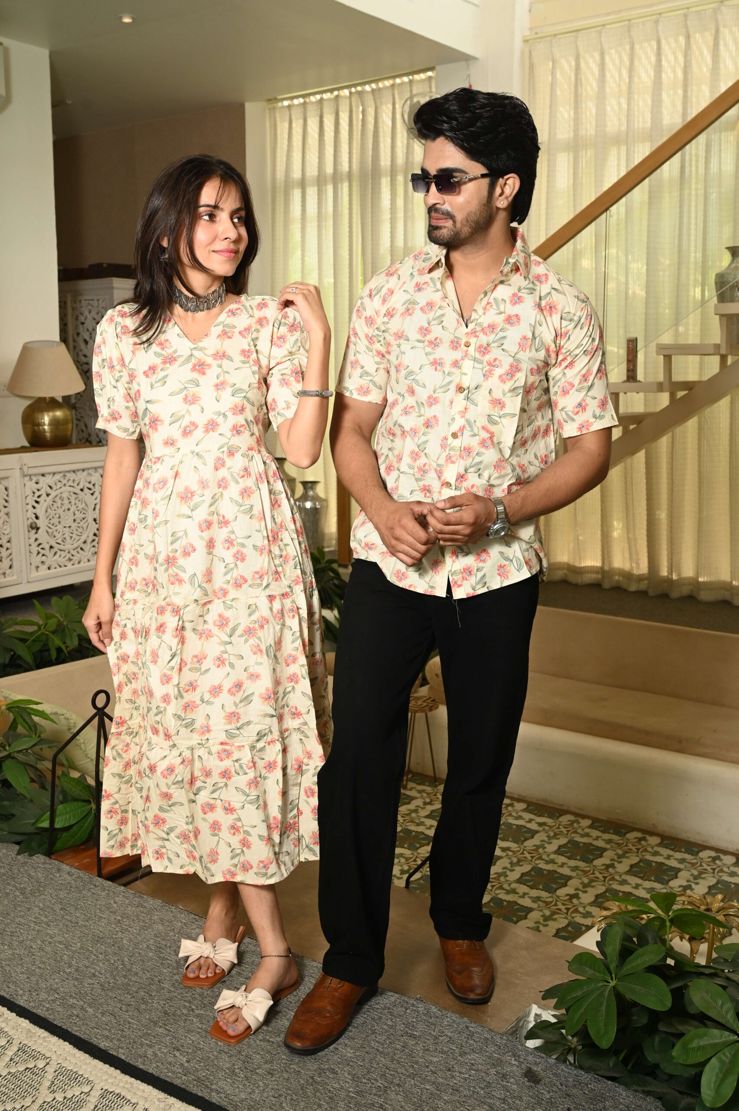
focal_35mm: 36
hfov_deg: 36.8
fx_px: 1110
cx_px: 370
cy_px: 556
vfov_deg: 53.2
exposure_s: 1/160
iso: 640
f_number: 7.1
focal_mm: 36
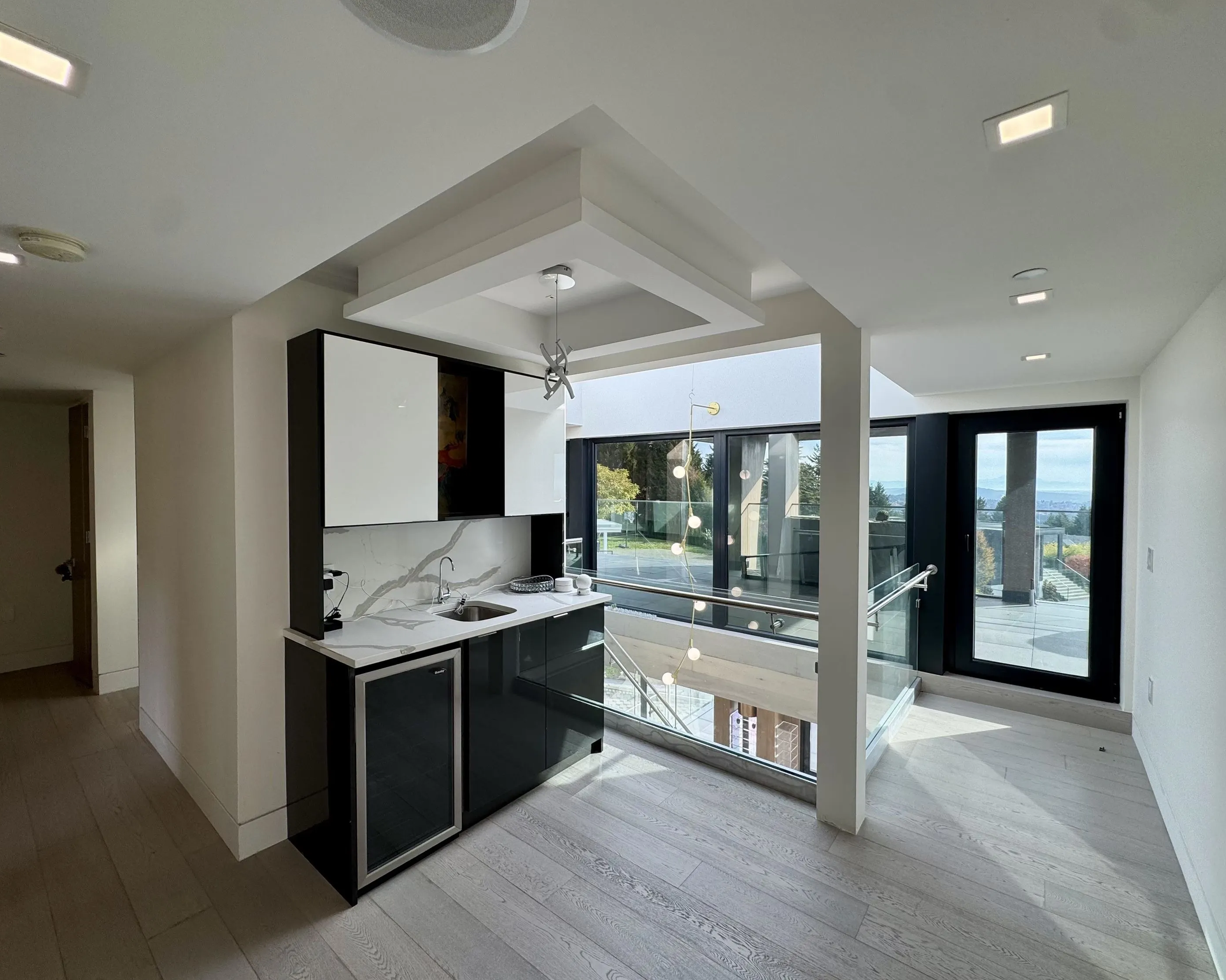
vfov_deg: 84.0
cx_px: 611
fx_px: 544
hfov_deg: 96.8
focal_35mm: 15
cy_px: 497
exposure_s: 1/148
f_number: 2.2
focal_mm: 2.22
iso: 40
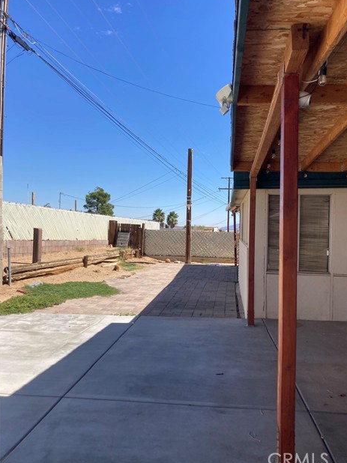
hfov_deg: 48.2
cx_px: 177
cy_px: 231
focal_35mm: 29
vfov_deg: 61.7
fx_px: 388
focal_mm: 3.99
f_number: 1.8
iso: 20
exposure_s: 1/1919
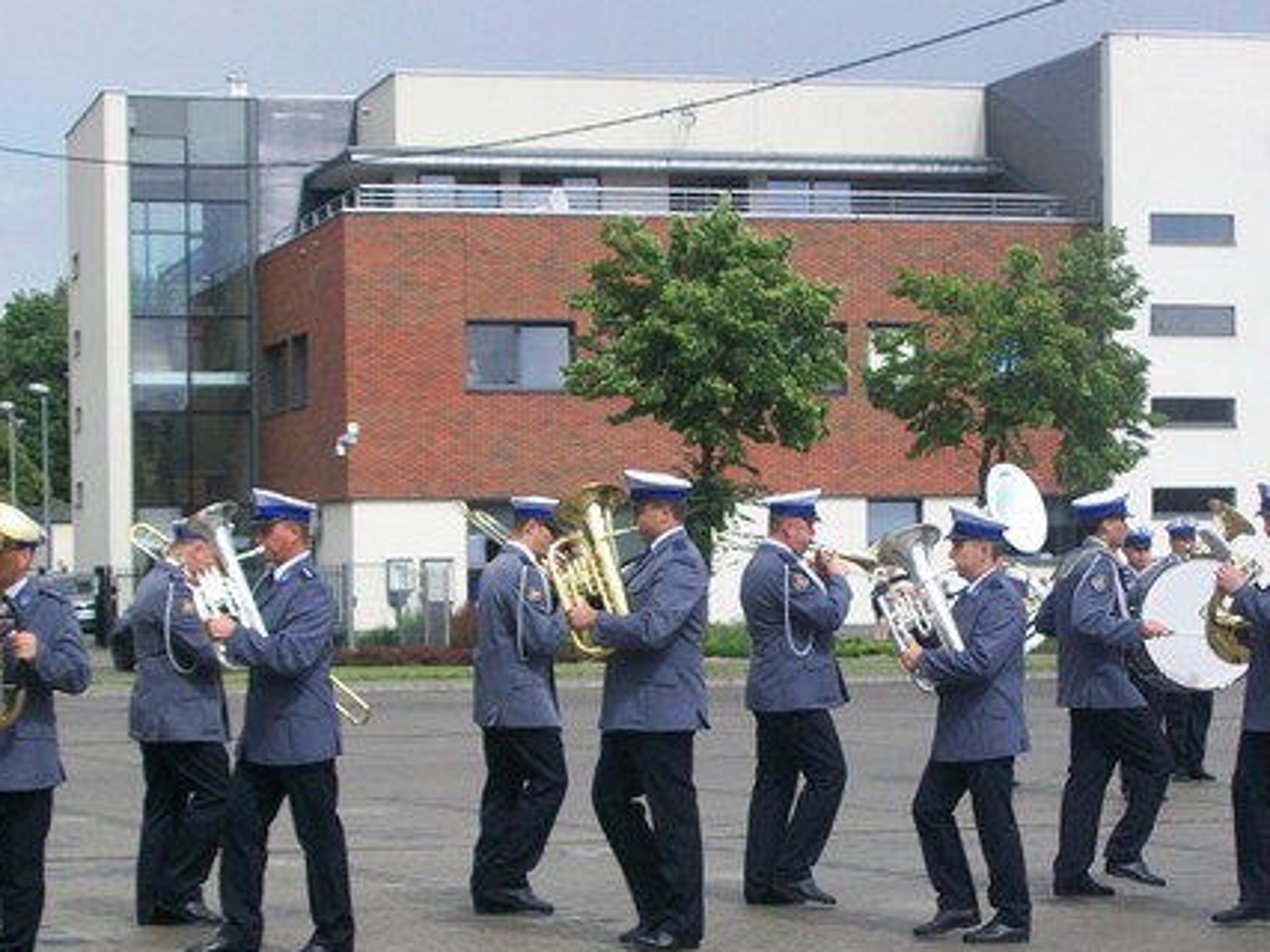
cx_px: 747
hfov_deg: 18.7
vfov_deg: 14.1
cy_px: 652
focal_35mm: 105
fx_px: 3851
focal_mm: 11.6
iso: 64
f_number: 3.8
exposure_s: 1/500
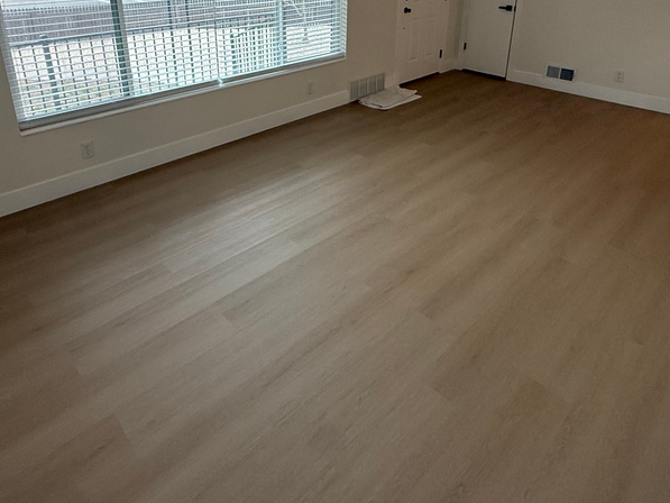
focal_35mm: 24
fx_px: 465
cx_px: 309
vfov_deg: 53.3
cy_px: 106
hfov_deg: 71.5
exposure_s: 1/120
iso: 125
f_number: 2.2
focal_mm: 2.22
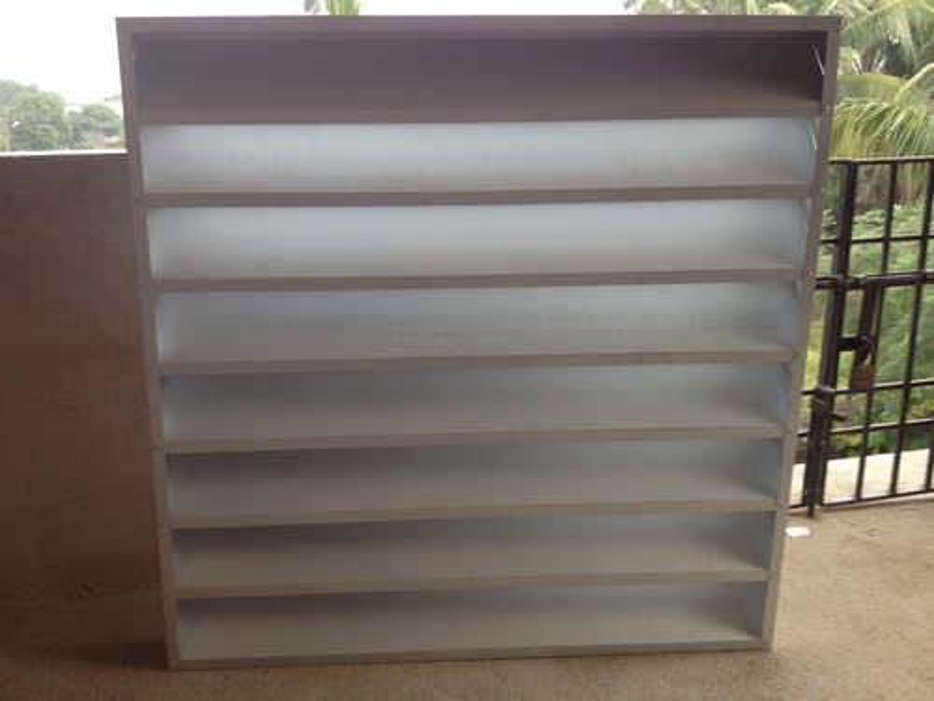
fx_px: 944
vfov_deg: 40.7
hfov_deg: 52.6
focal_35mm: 35
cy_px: 350
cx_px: 467
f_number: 2.4
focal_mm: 4.28
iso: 64
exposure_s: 1/141
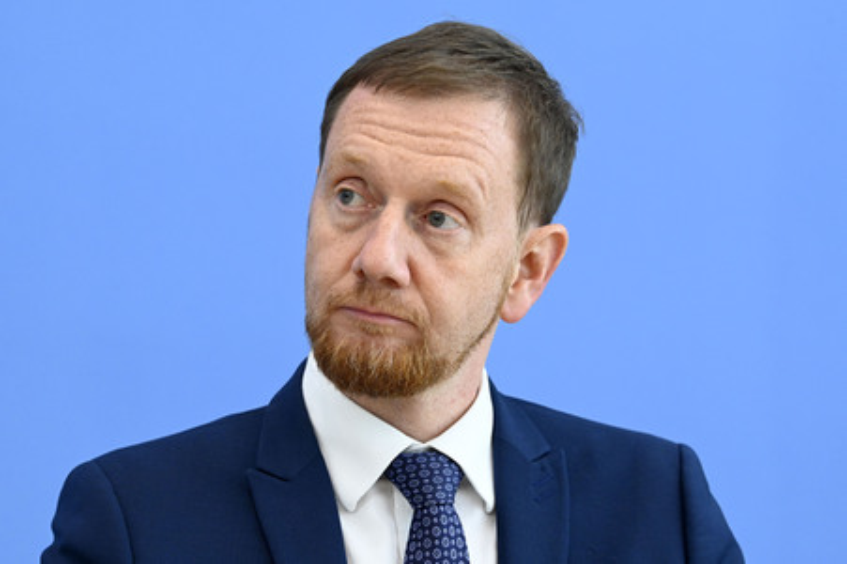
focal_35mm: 170
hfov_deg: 12.1
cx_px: 424
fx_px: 3997
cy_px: 282
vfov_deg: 8.1
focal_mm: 170
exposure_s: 1/500
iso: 5000
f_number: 7.1
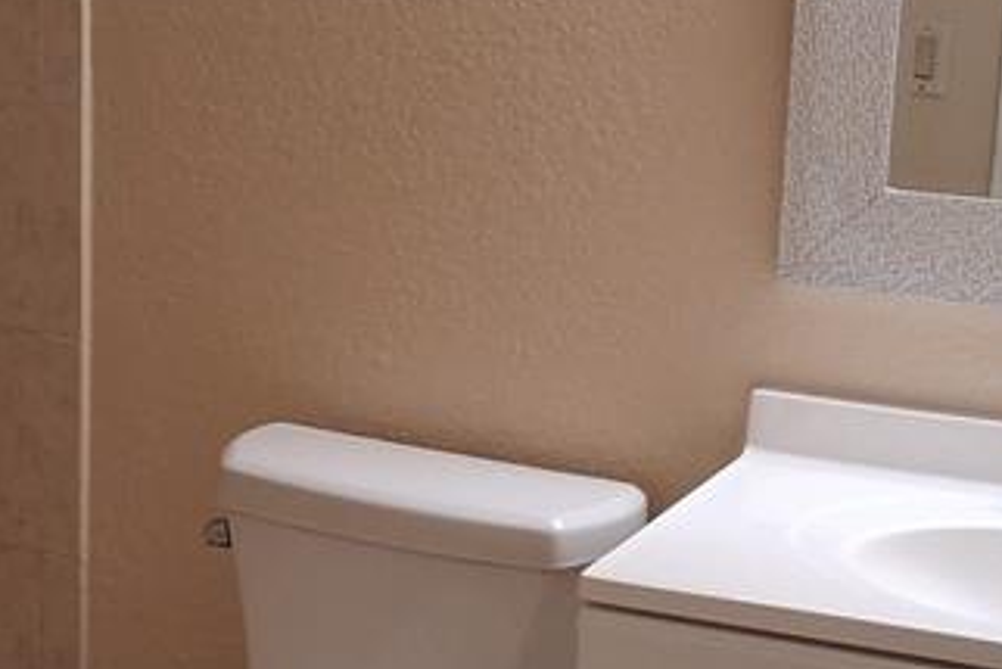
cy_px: 454
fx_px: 2395
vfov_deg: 15.9
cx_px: 591
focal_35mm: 86
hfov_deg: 23.6
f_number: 1.8
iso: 320
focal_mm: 3.98
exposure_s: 1/120
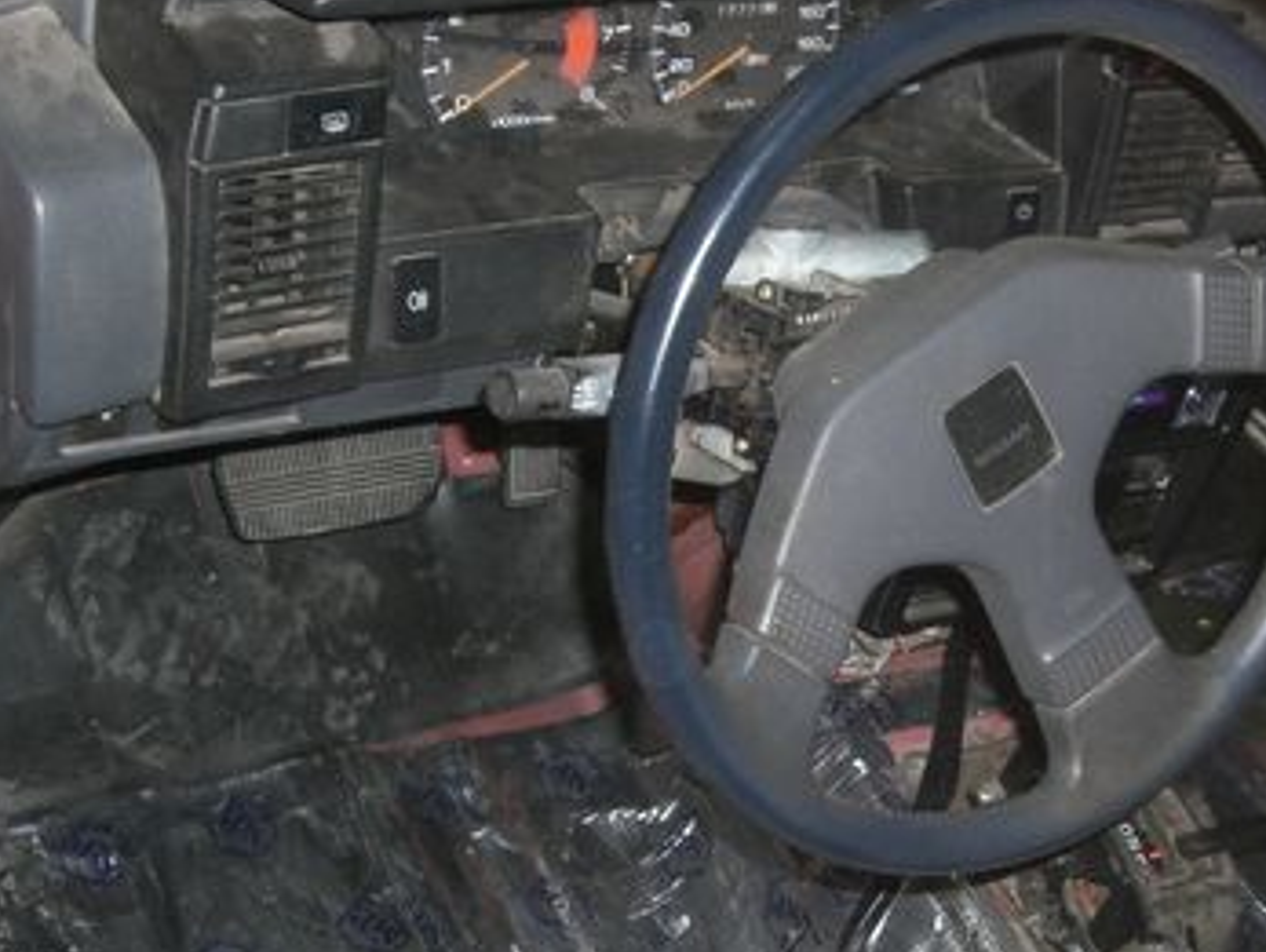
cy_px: 799
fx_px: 2563
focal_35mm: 70
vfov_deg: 20.7
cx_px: 832
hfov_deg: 27.6
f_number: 2.7
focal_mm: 6.2
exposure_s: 1/60
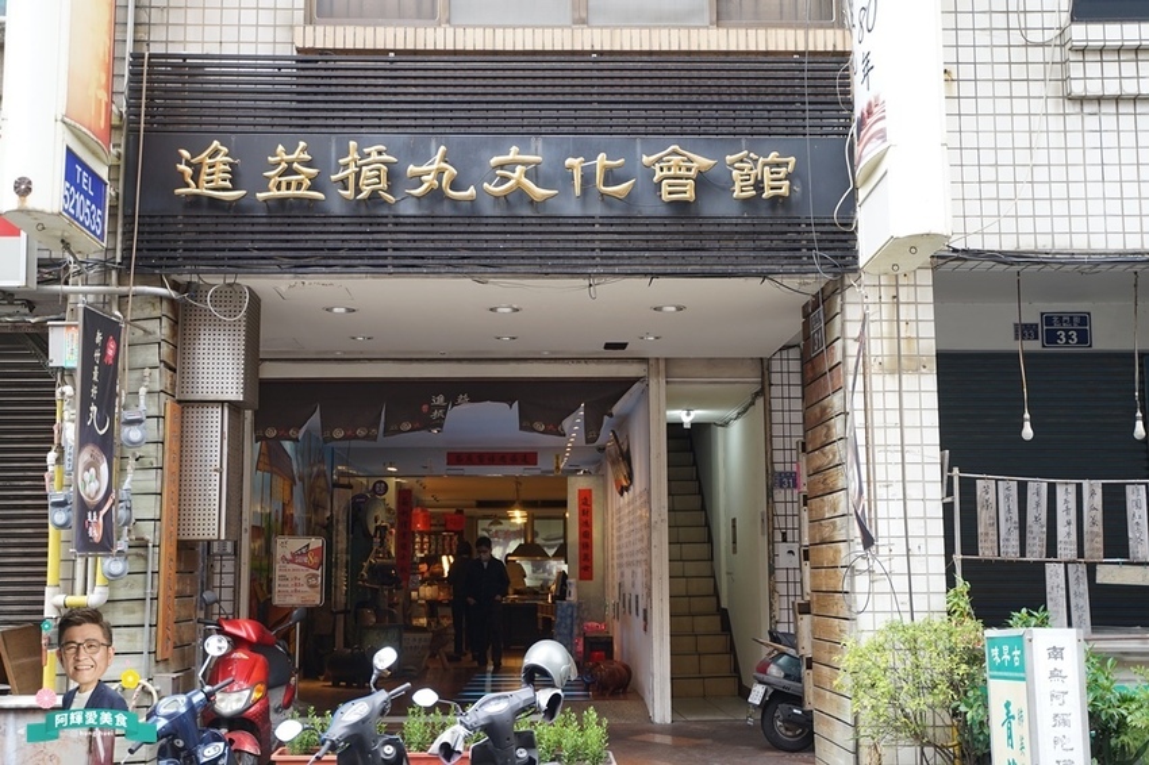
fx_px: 1404
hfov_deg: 44.5
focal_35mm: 44
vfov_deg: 30.5
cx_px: 574
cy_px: 382
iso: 250
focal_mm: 44
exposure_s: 1/125
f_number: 2.8
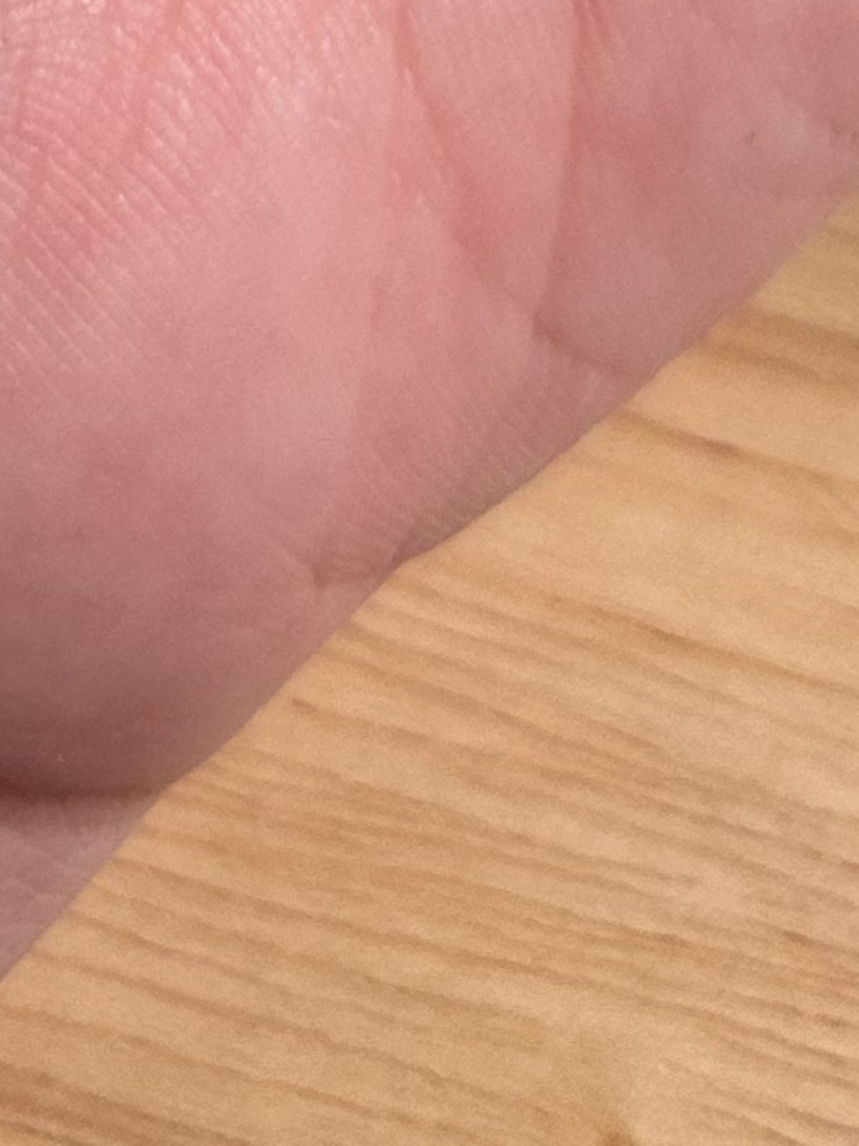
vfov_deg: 12.7
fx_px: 4070
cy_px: -1520
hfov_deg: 12.0
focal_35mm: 123
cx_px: 411
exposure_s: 1/60
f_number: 1.5
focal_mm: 5.7
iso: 125
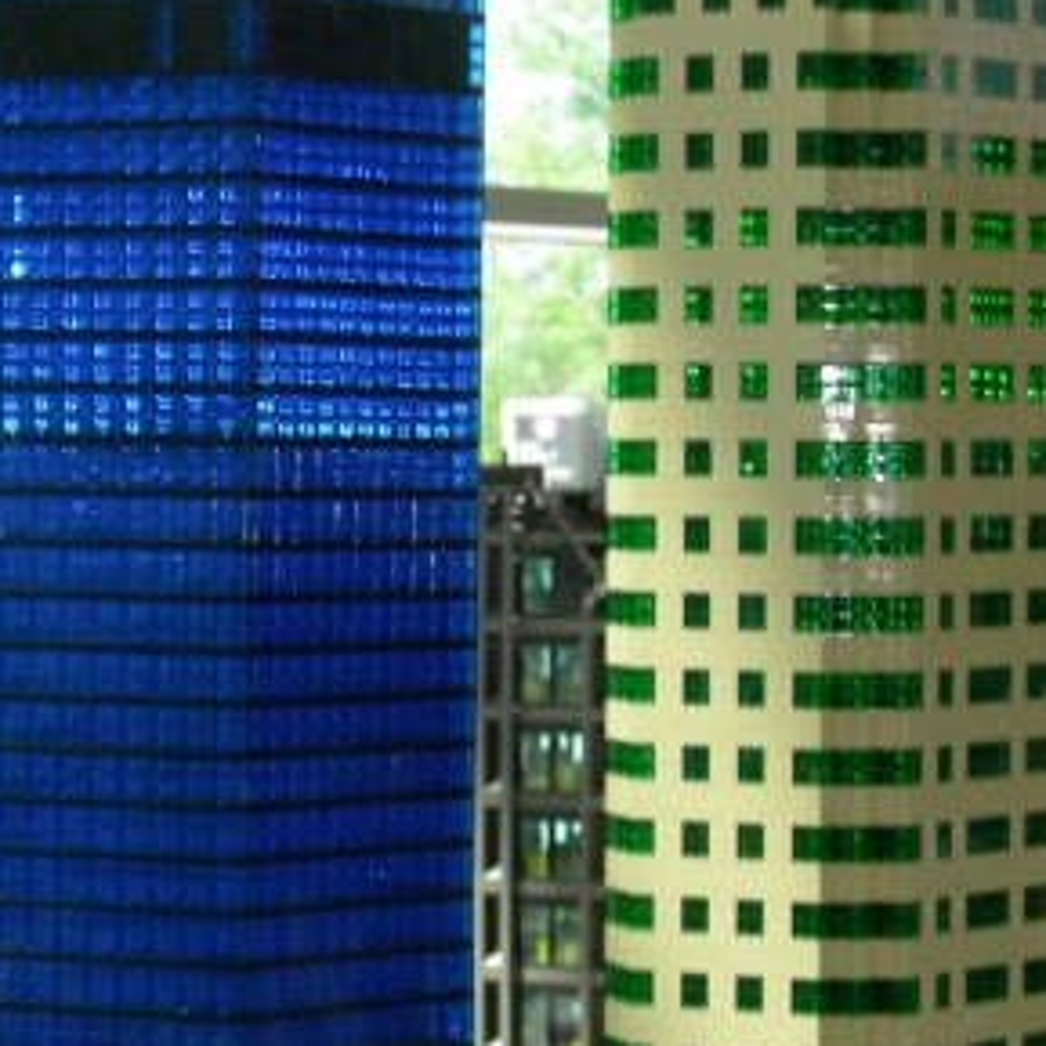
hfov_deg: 9.2
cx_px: 275
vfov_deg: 9.2
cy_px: 974
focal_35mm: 190
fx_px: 6496
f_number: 4.4
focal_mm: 20.2
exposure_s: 1/60.3
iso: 64
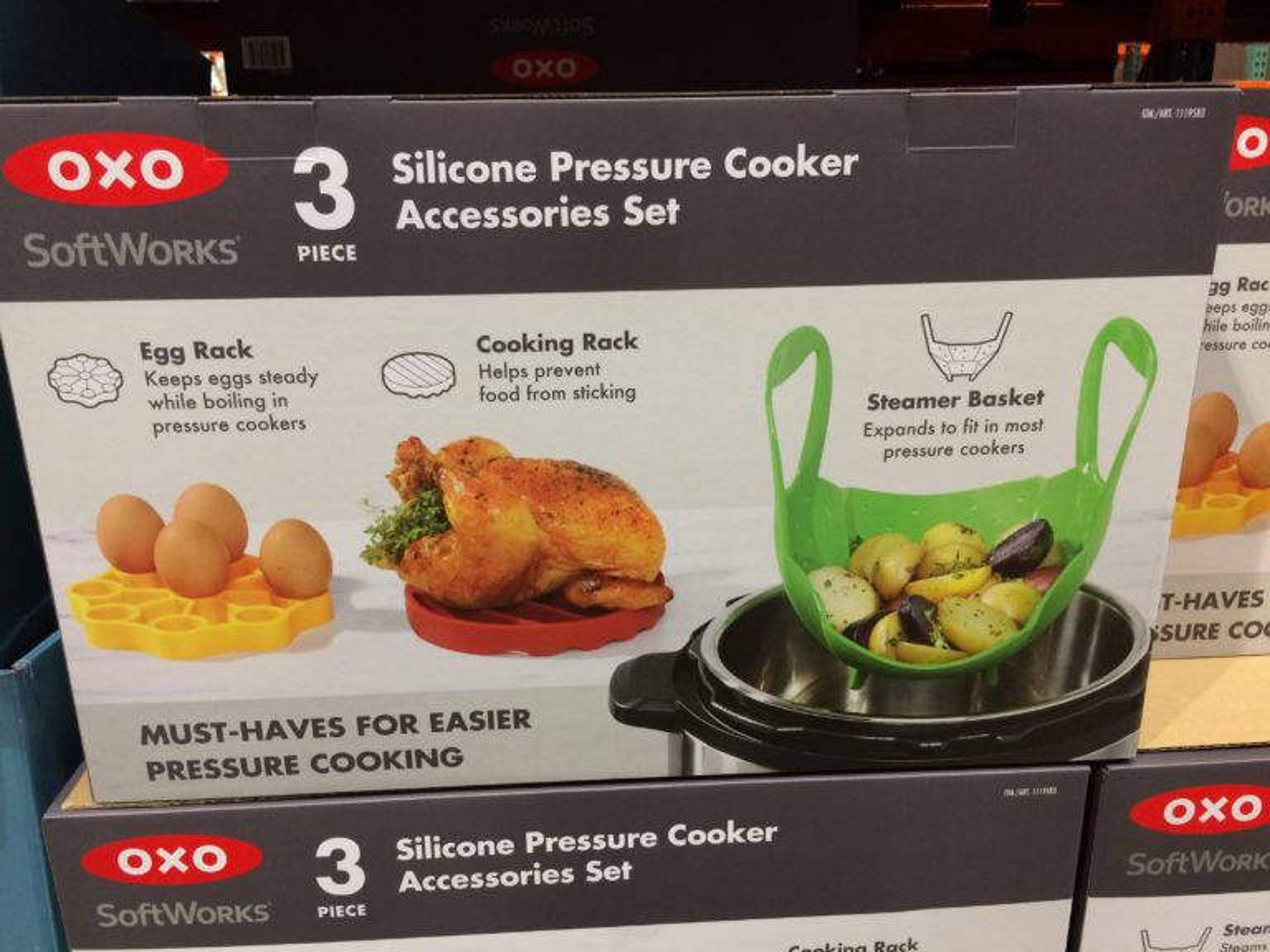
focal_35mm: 29
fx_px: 1064
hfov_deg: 61.7
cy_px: 476
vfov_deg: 48.2
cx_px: 635
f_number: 2.2
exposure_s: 1/30
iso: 160
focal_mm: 4.15
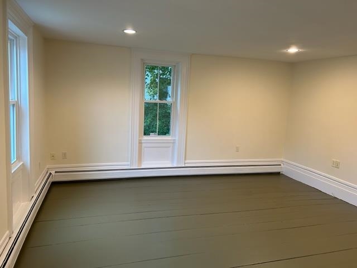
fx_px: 268
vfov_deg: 53.1
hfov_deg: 67.3
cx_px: 178
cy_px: 134
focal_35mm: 26
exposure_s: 1/60
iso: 100
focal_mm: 5.7
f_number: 1.5
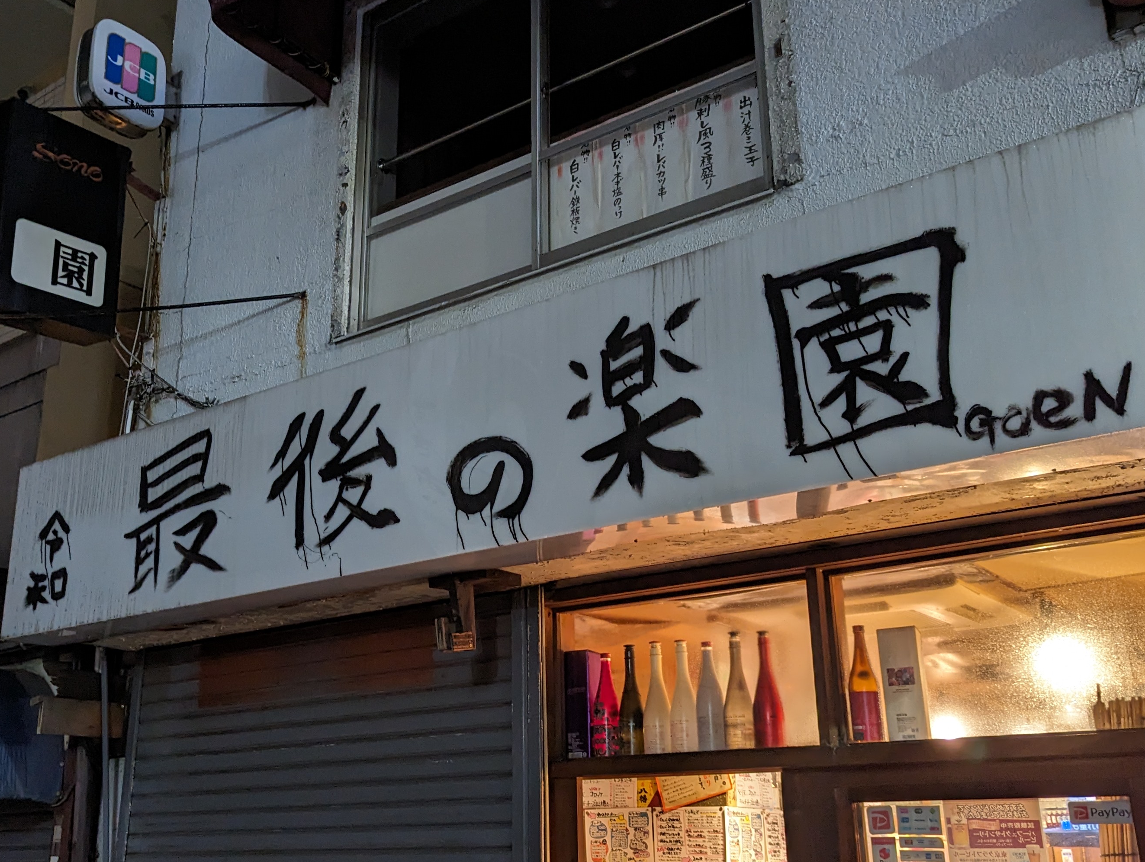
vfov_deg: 38.8
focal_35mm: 37
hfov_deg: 50.0
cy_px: 412
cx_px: 504
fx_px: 1226
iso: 326
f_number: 1.85
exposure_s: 1/25
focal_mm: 6.81
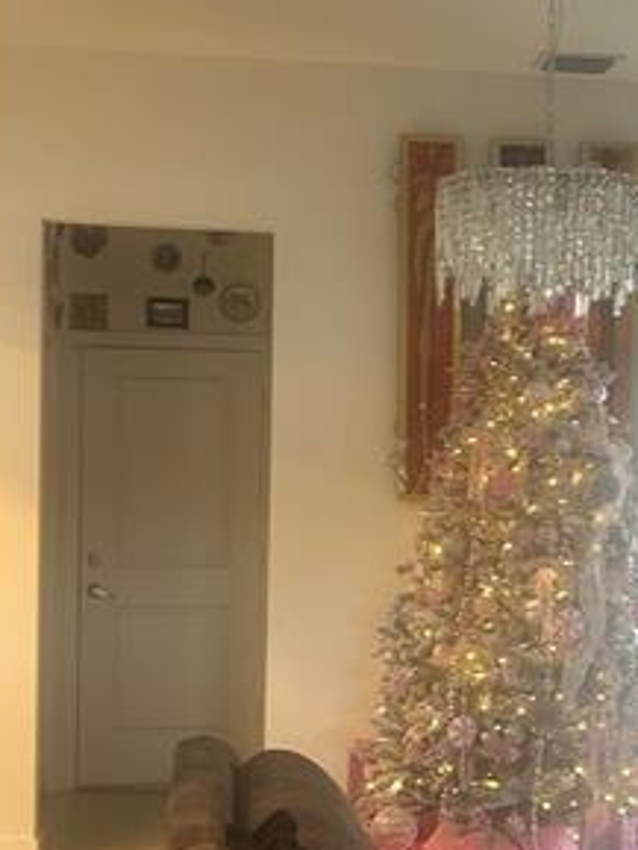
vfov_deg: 28.1
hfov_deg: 21.1
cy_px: 494
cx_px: 488
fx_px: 1694
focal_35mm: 69
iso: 125
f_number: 1.5
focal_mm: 5.7
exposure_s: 1/60
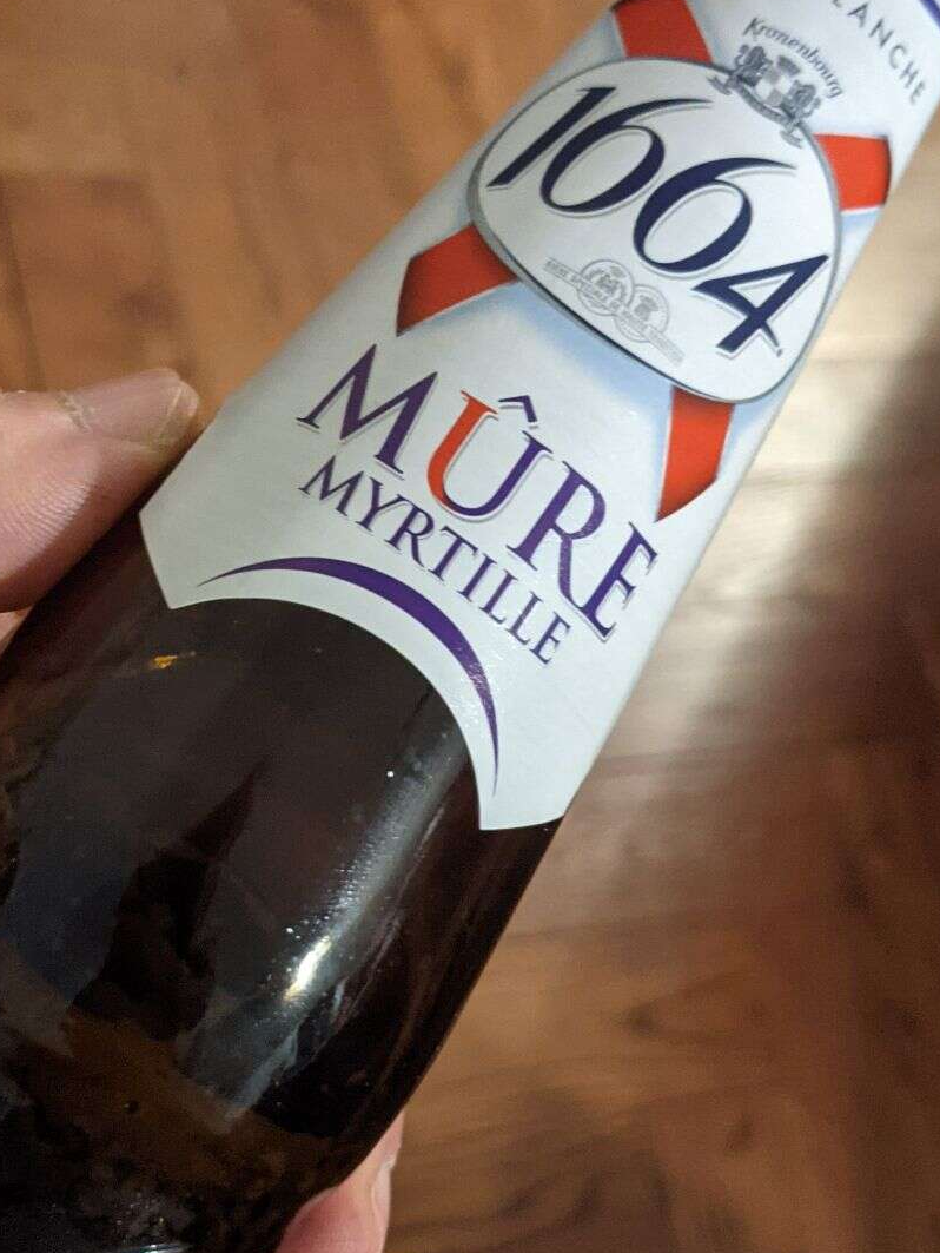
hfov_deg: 27.7
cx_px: 253
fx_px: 1882
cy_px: 736
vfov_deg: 36.7
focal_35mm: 52
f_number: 1.73
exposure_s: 1/25
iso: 831
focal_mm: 4.38
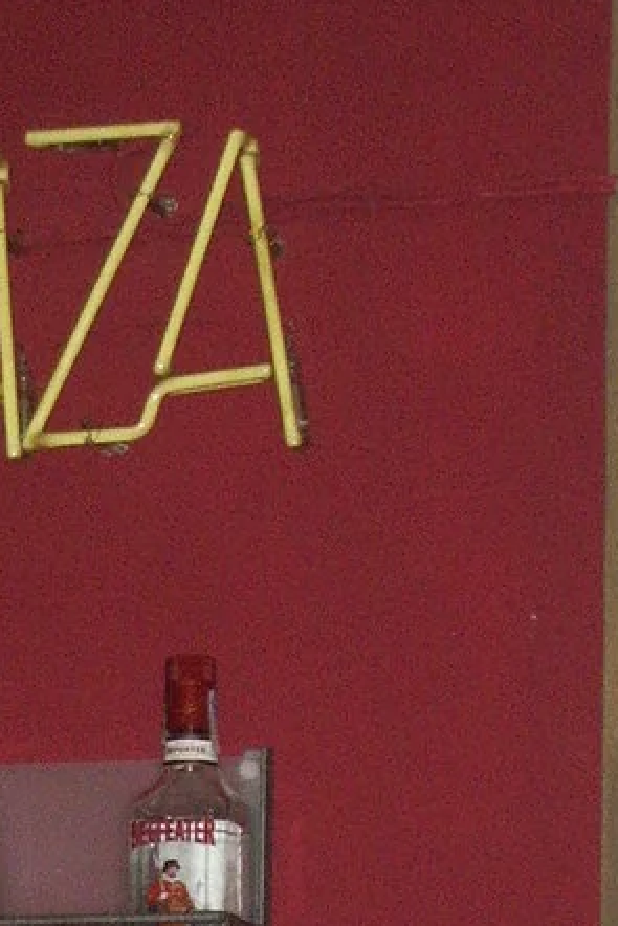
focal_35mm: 223
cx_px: -84
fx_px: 5737
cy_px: 1291
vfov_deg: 9.0
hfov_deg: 6.1
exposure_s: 1/50
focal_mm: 12.2
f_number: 3.9
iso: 200
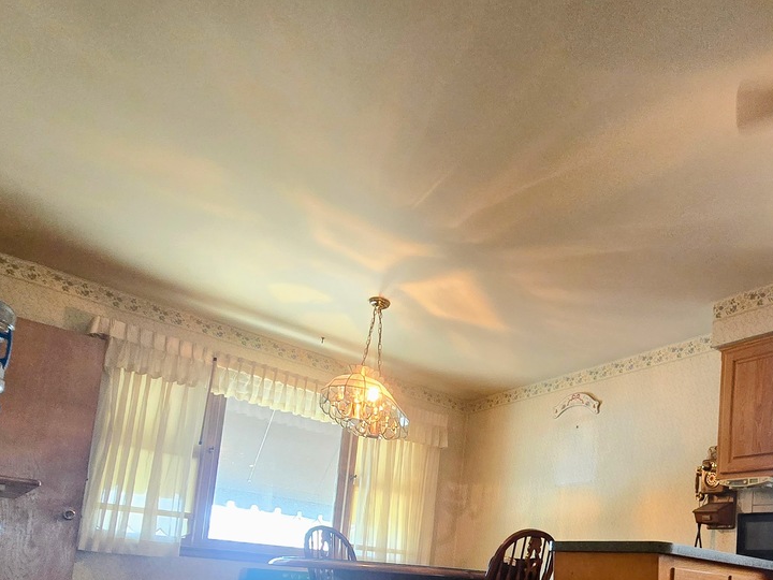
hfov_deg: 63.9
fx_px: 581
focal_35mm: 26
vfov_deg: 46.7
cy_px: 543
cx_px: 565
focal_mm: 2.2
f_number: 2.2
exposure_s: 1/60
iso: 400
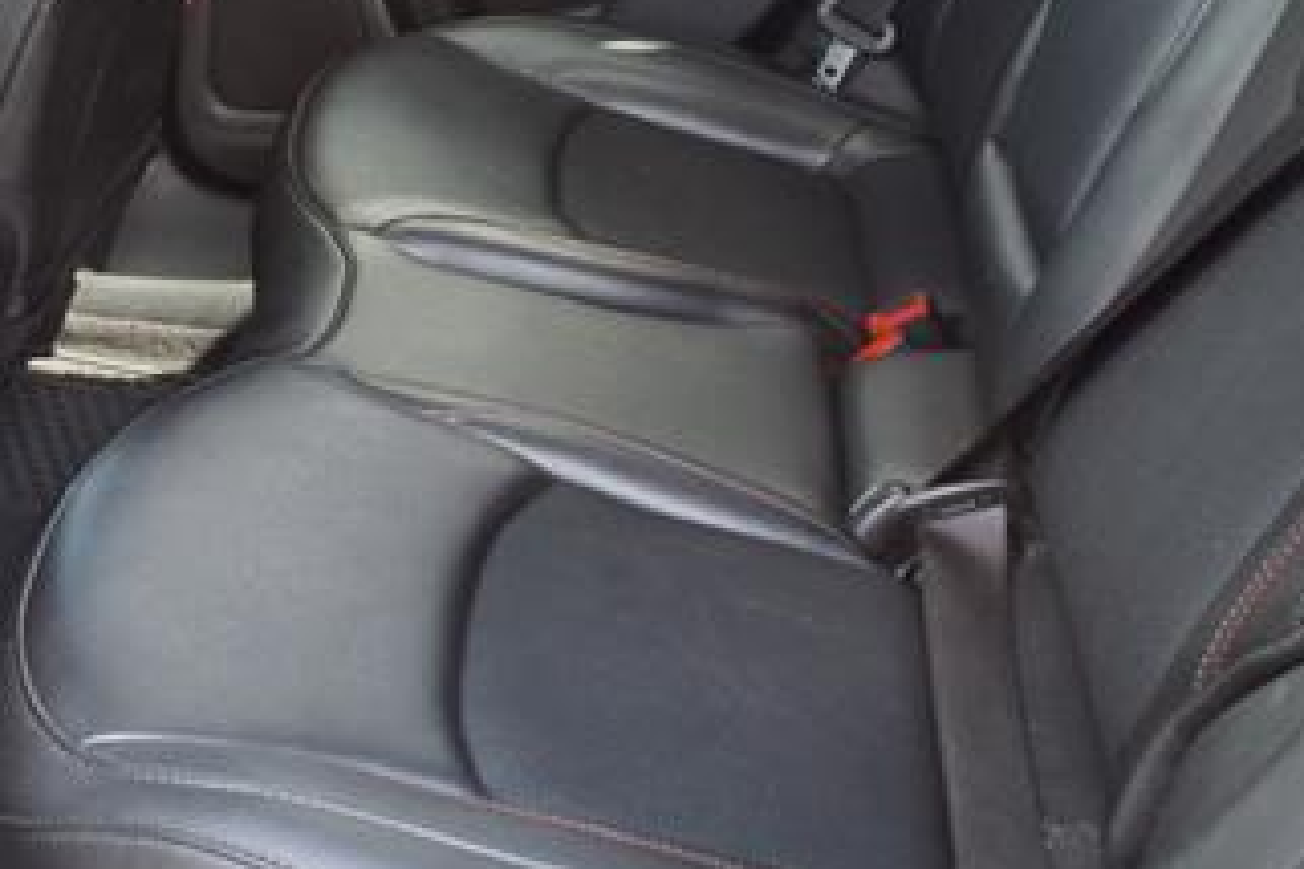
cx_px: 357
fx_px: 2028
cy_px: 296
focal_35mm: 56
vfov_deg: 24.1
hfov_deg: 35.0
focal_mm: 3.58
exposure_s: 1/120
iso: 64
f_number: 1.9
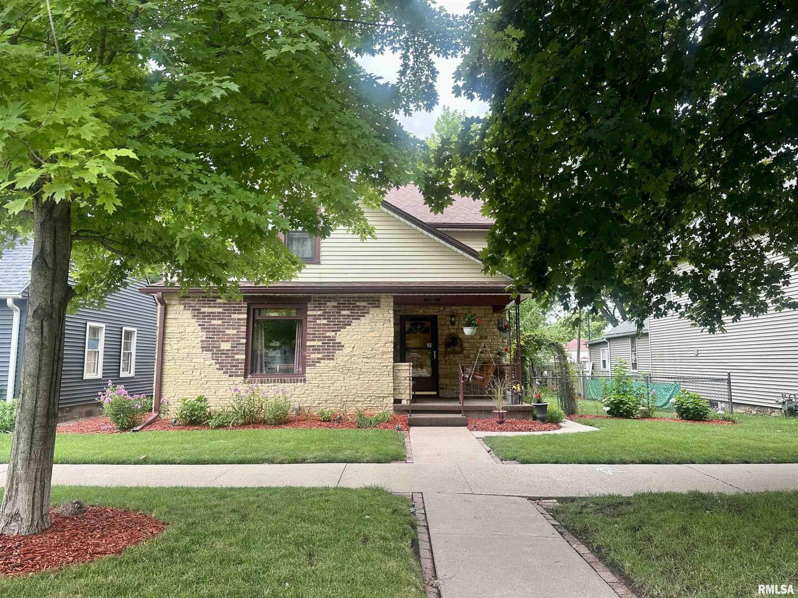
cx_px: 399
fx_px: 553
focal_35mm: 24
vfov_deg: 56.8
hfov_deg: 71.6
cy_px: 299
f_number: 1.78
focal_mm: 6.86
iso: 80
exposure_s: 1/365
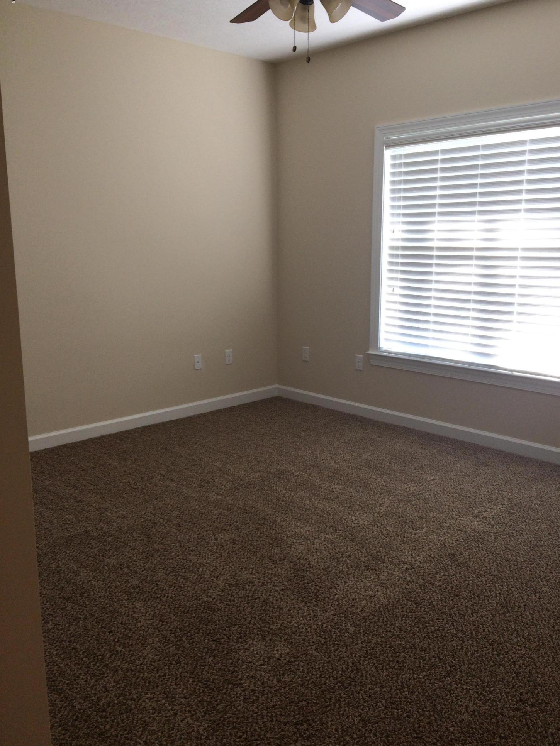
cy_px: 368
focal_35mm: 30
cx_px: 285
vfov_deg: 60.0
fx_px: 647
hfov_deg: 46.8
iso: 50
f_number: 2.2
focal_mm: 4.15
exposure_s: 1/30
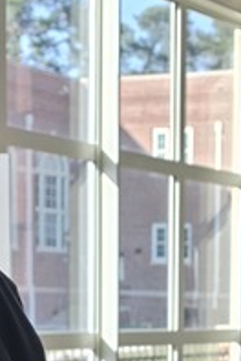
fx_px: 1245
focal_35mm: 124
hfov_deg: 10.8
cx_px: 305
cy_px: 445
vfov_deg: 15.8
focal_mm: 6.3
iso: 32
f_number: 1.7
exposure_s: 1/120
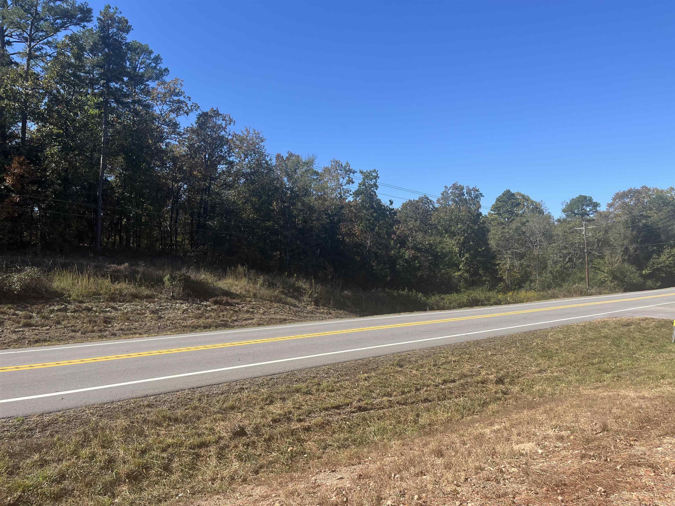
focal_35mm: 26
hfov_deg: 67.3
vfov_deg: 53.1
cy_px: 253
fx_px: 507
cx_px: 338
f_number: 1.6
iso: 50
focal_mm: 5.1
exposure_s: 1/2137
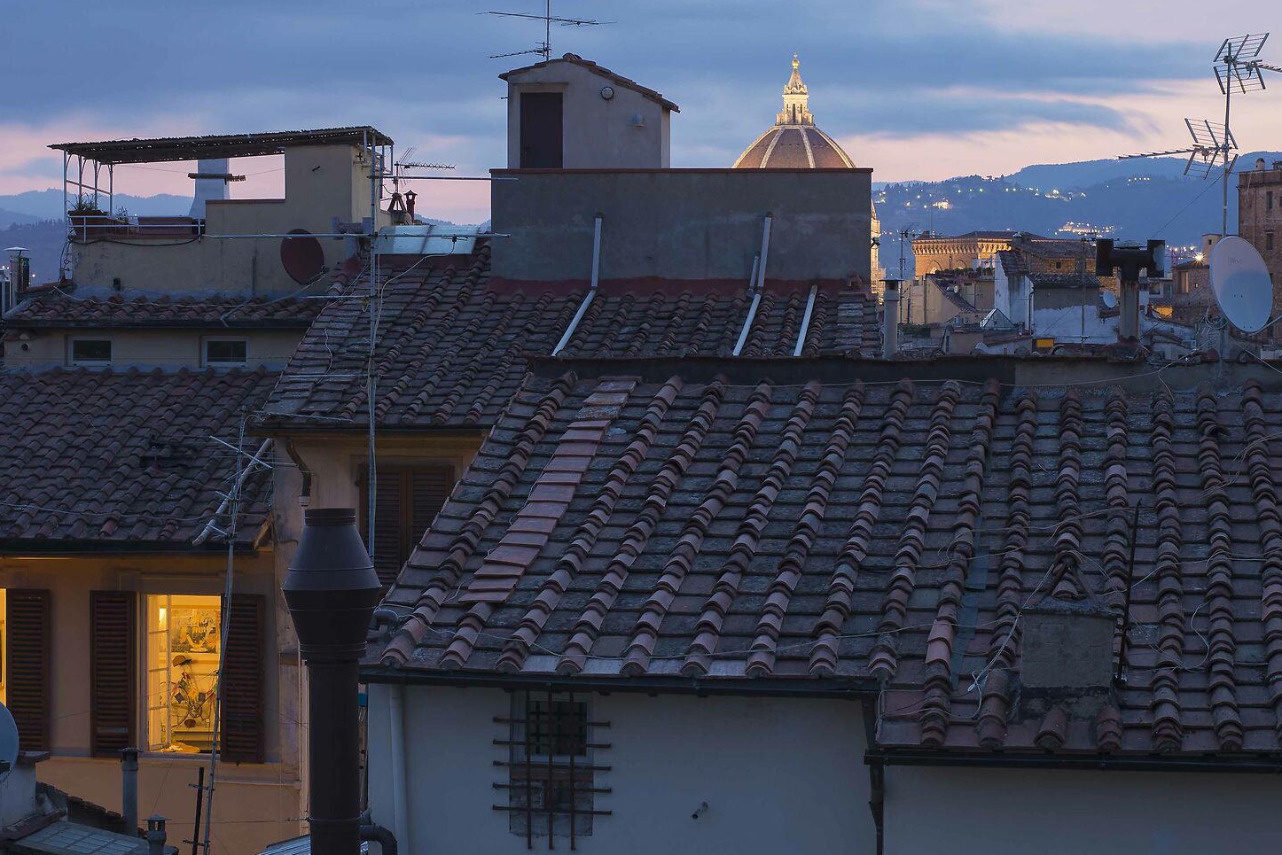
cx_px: 711
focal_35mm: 83
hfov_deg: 24.5
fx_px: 2956
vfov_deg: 16.5
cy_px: 414
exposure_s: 25
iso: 100
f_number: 8
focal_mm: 50
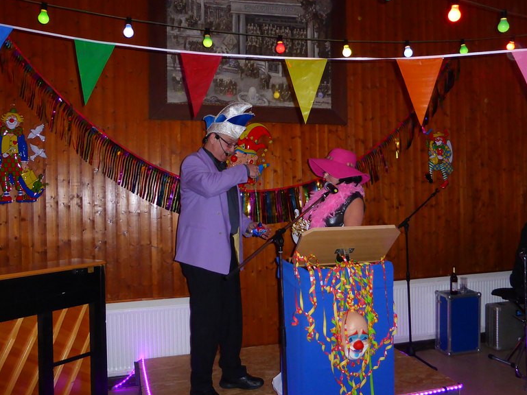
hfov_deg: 56.7
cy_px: 193
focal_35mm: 32
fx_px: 487
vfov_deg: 44.2
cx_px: 285
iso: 320
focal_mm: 4.3
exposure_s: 1/60
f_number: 3.3
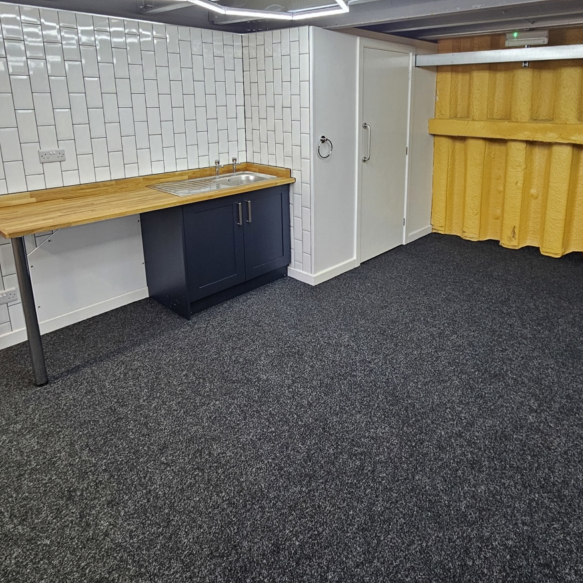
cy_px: 193
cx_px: 331
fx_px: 400
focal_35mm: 21
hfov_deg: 71.8
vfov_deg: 70.0
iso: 80
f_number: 2.2
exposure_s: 1/50
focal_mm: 2.2
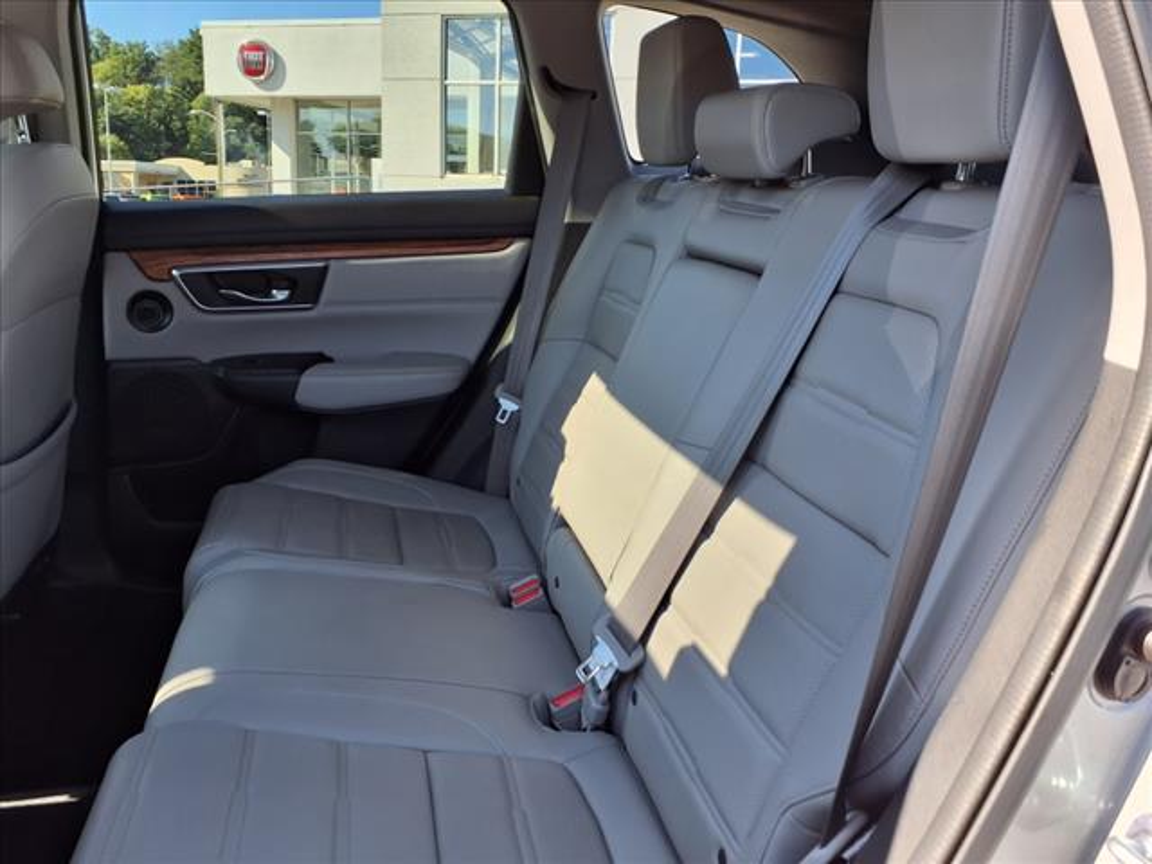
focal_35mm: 27
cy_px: 432
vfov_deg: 51.4
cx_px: 576
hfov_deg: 65.3
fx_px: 899
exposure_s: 1/227
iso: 40
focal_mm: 3.58
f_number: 1.9
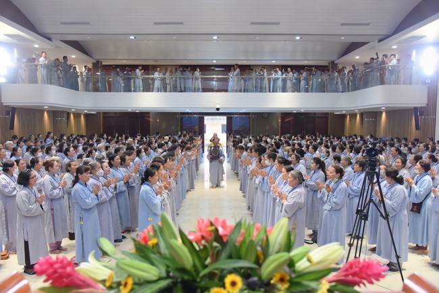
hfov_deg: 61.9
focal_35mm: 30
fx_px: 366
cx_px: 220
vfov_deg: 43.6
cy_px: 146
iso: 1250
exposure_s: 1/125
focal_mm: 30
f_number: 5
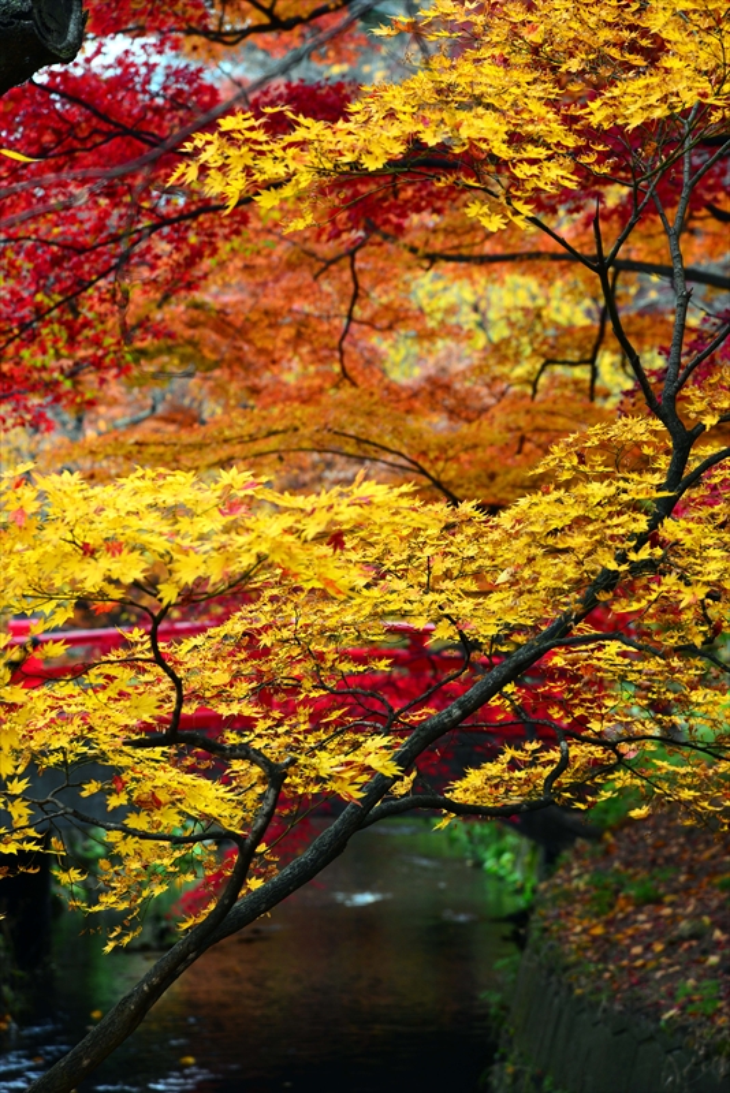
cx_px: 365
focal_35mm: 120
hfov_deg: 11.4
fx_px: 3647
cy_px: 546
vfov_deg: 17.1
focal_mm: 120
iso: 800
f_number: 6.3
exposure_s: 1/250
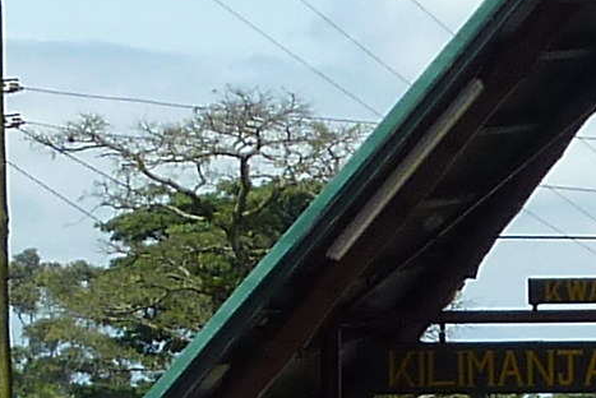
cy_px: 384
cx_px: 804
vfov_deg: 5.1
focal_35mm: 267
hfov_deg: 7.6
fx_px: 4423
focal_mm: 5.7
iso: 80
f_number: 4.5
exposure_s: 1/500
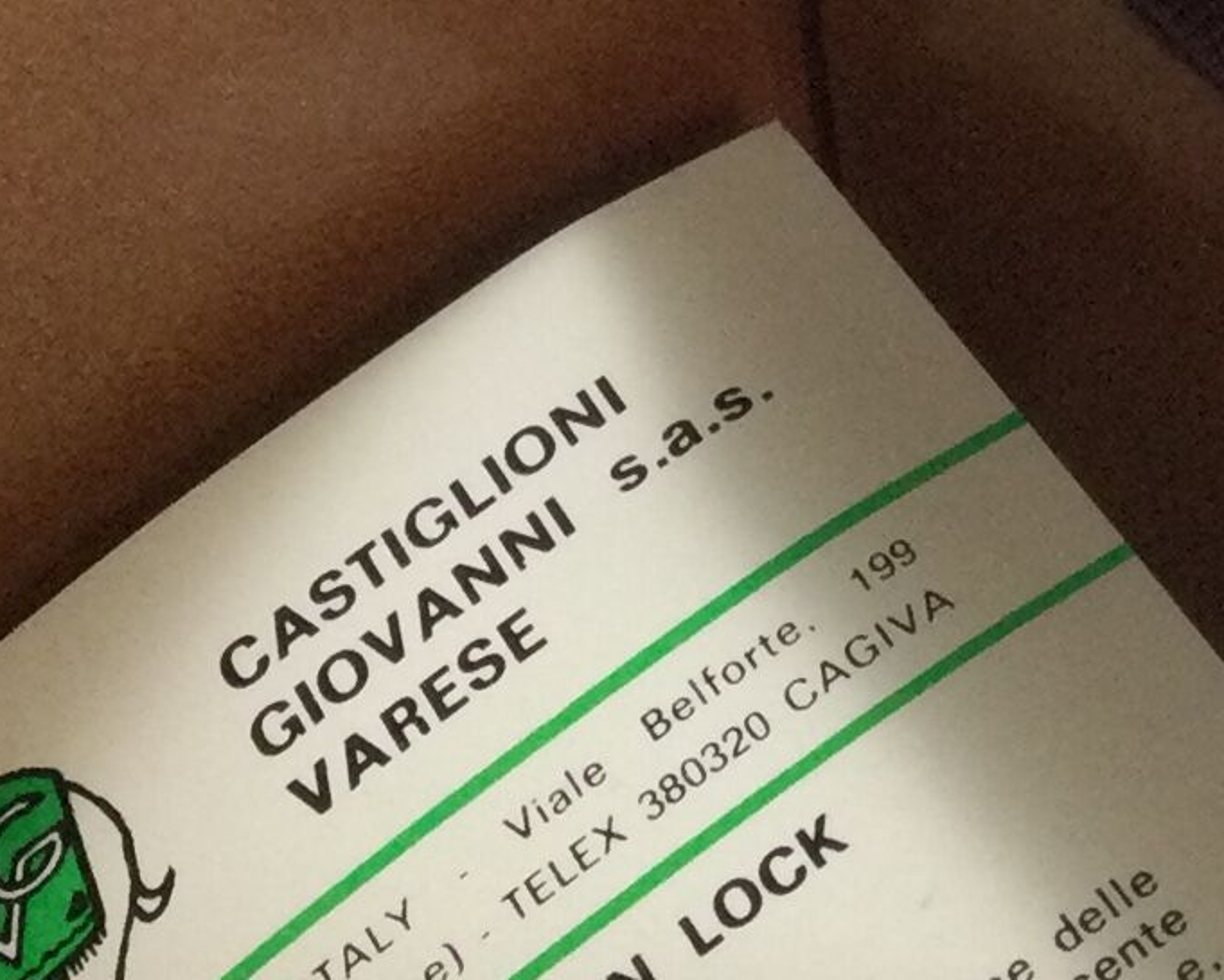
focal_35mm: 145
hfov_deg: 13.3
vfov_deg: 10.0
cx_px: 494
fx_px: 5253
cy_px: -861
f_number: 2.4
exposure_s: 1/33
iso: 40
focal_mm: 3.3
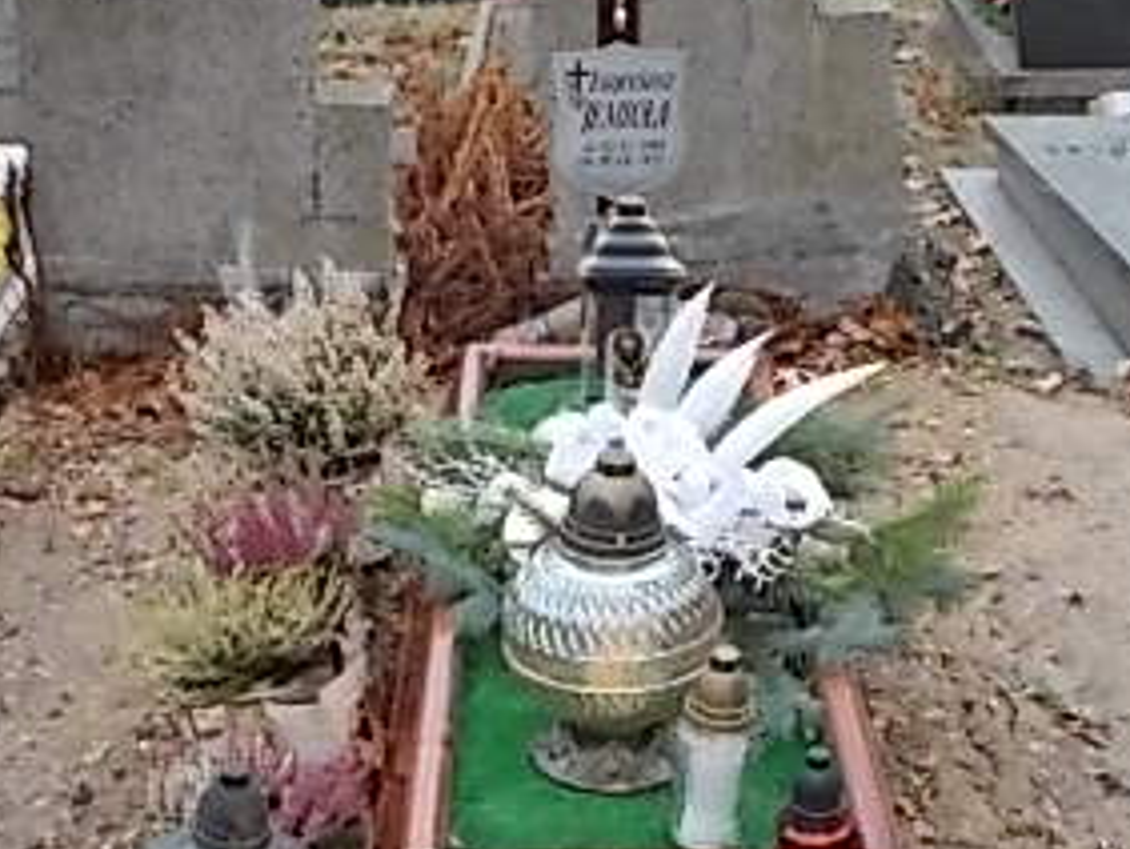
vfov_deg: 21.6
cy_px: 485
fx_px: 2222
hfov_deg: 28.5
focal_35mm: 68
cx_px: 613
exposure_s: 1/40
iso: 80
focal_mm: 5.3
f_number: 3.4
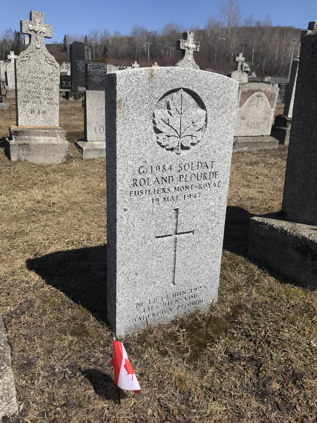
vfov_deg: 63.4
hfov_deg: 49.7
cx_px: 158
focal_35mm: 28
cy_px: 212
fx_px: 342
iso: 25
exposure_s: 1/5988
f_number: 1.8
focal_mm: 3.99
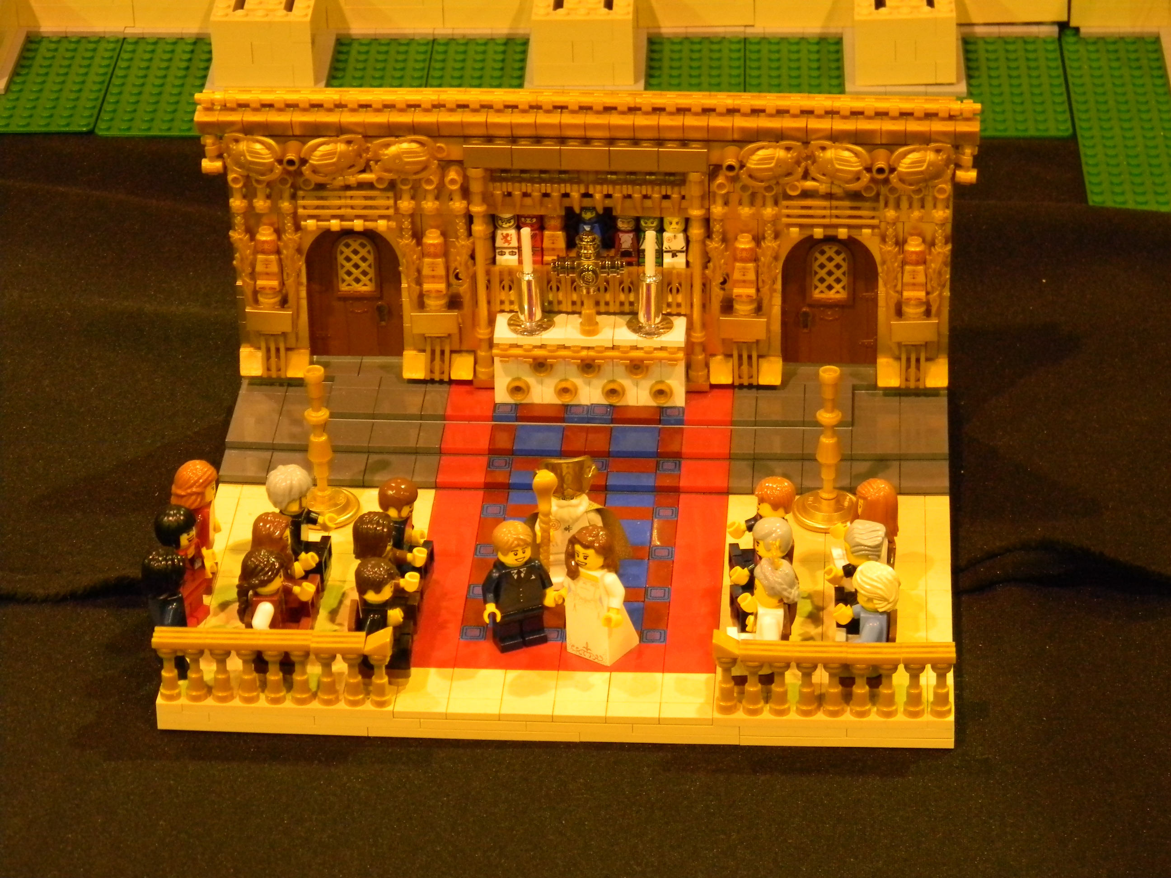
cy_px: 439
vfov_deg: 14.1
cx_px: 586
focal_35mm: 105
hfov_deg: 18.7
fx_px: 3552
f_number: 4.7
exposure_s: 1/5
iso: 400
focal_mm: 19
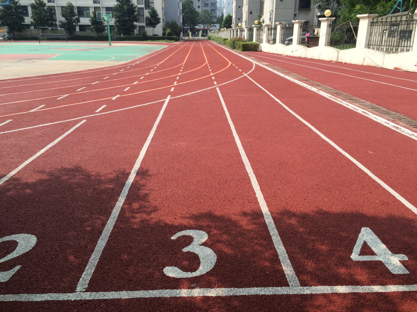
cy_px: 156
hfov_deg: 61.7
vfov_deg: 48.2
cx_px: 208
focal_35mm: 29
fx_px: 349
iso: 32
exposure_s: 1/1520
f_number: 2.2
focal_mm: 4.15
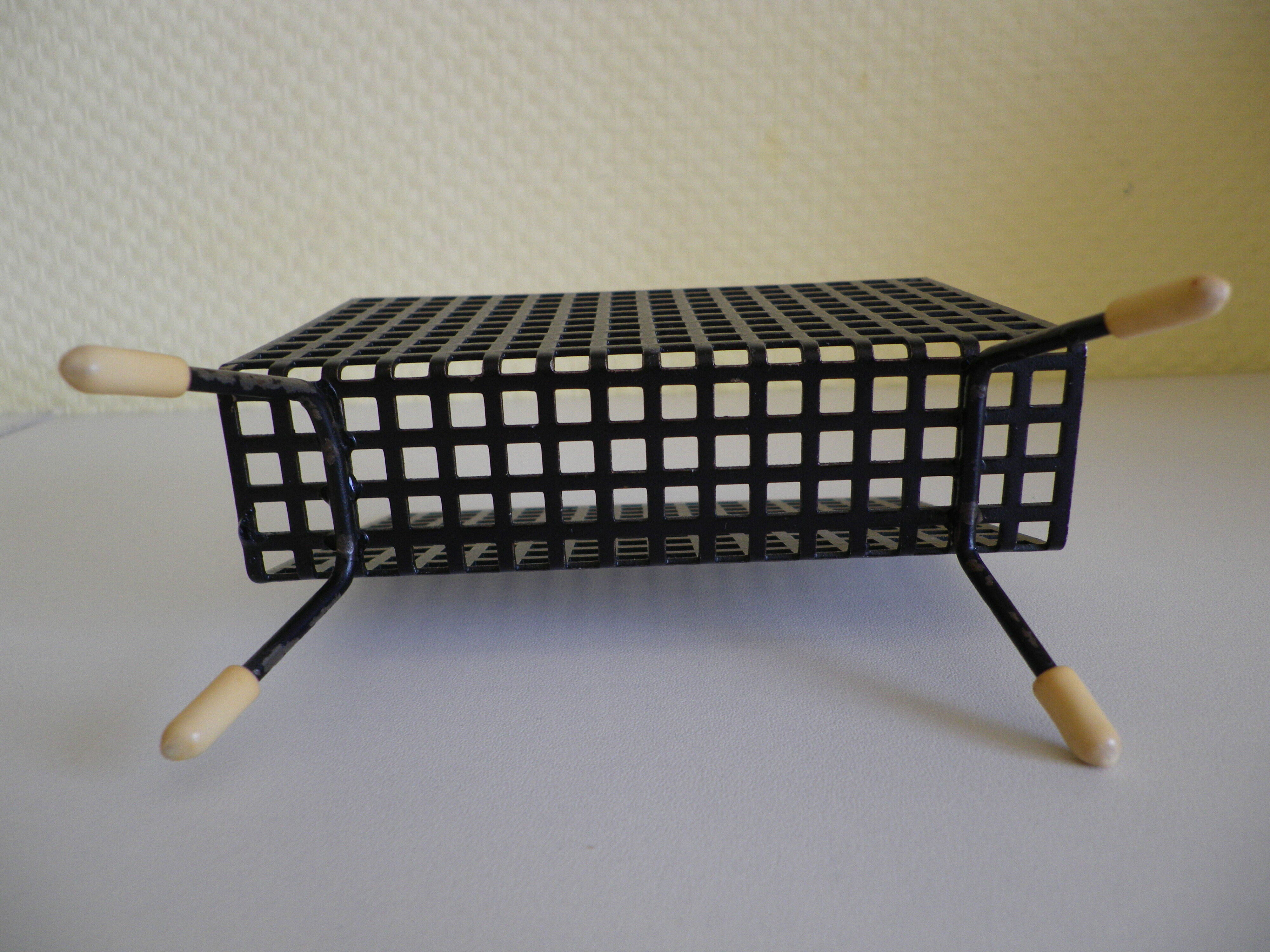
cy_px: 476
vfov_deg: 49.7
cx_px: 635
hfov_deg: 63.4
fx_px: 1027
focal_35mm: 28
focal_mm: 4.9
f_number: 2.6
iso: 80
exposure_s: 1/60
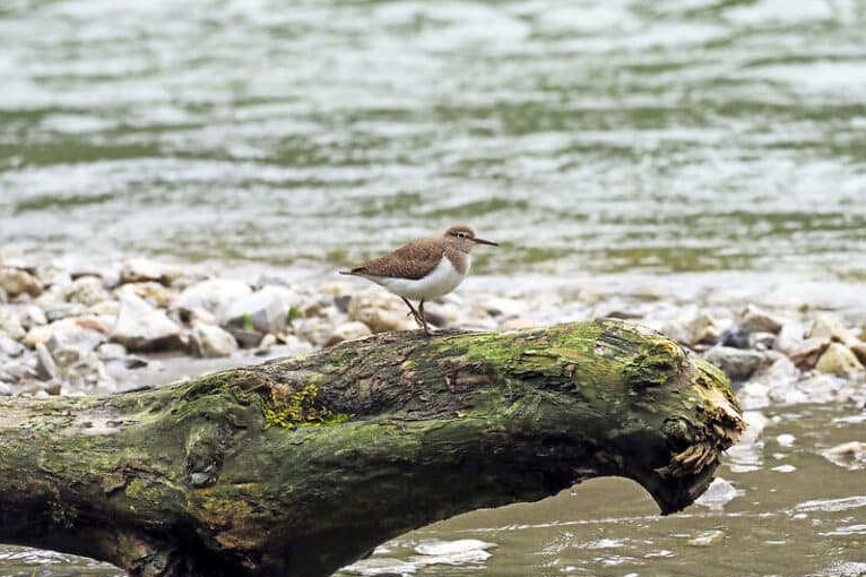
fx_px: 15076
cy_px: 284
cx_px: 433
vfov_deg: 2.2
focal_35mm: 627
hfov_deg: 3.3
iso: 800
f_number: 6.3
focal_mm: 300
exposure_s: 1/500
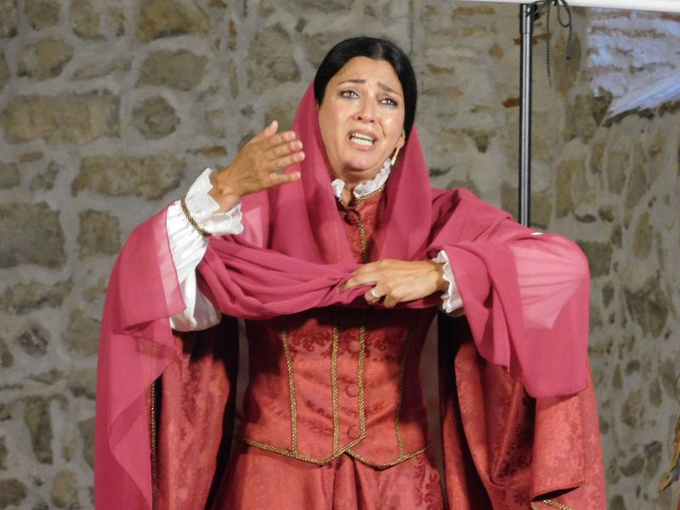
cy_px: 255
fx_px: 6600
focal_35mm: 336
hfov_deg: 5.9
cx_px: 340
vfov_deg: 4.4
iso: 800
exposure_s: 1/40
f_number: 5.8
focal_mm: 59.7
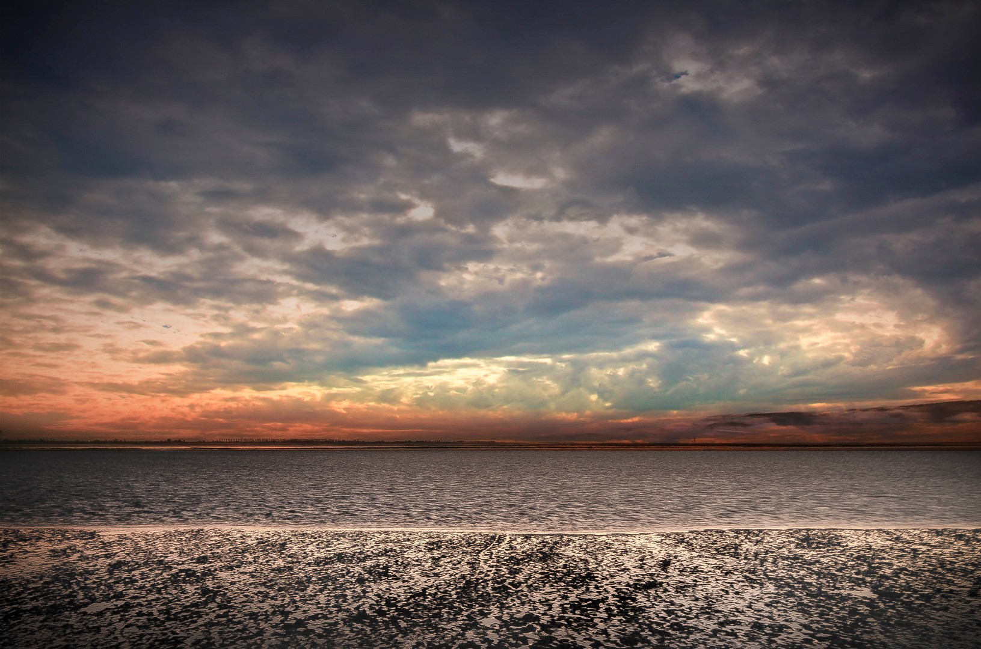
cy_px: 324
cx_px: 490
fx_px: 816
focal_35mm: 30
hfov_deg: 62.0
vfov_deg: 43.4
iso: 100
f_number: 11
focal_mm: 20
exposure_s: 1.3
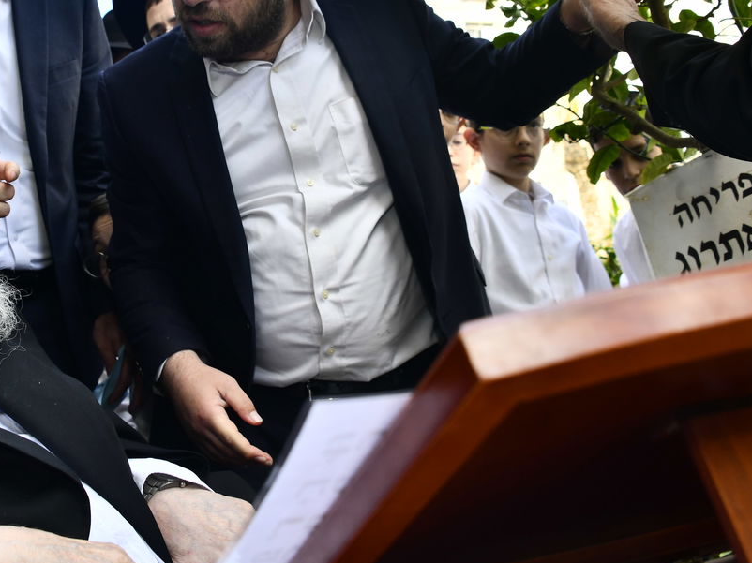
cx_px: 260
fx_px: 1021
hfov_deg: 40.0
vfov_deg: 30.4
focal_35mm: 47
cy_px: 152
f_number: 5.6
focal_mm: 28
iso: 320
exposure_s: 1/320
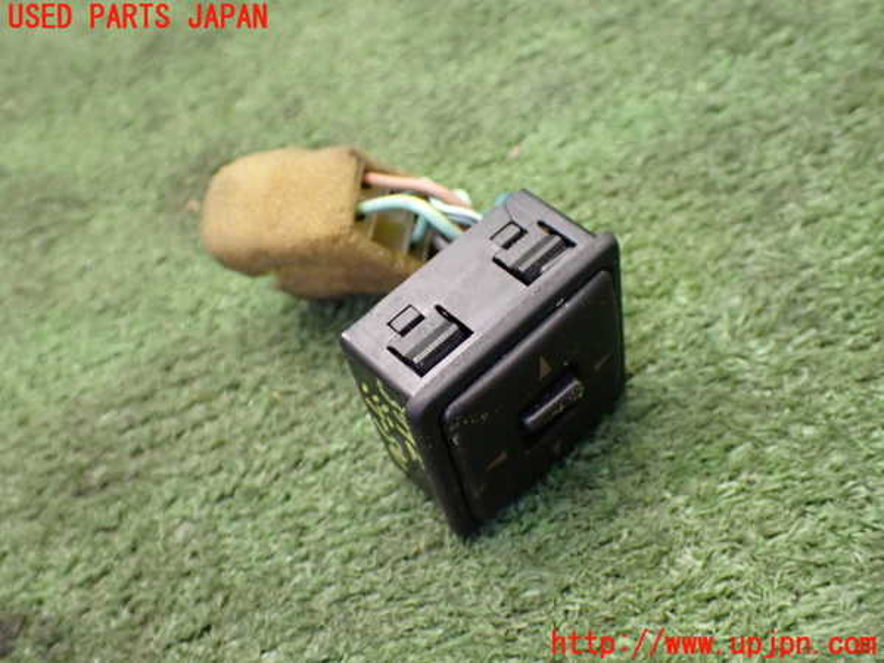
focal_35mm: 38
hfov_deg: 49.0
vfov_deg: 37.7
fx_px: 970
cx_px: 442
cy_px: 332
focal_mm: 6.83
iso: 800
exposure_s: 1/50
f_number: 2.7
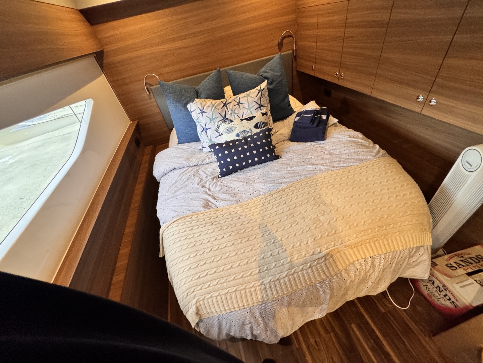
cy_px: 182
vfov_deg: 85.7
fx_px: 195
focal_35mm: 14
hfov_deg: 102.1
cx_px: 242
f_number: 2.2
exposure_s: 1/63
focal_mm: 2.22
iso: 320
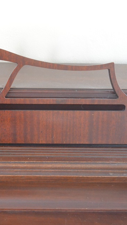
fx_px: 443
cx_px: -18
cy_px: 108
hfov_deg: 15.8
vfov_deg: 28.6
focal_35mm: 74
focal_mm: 30
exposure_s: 1/80
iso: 3200
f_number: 4.5
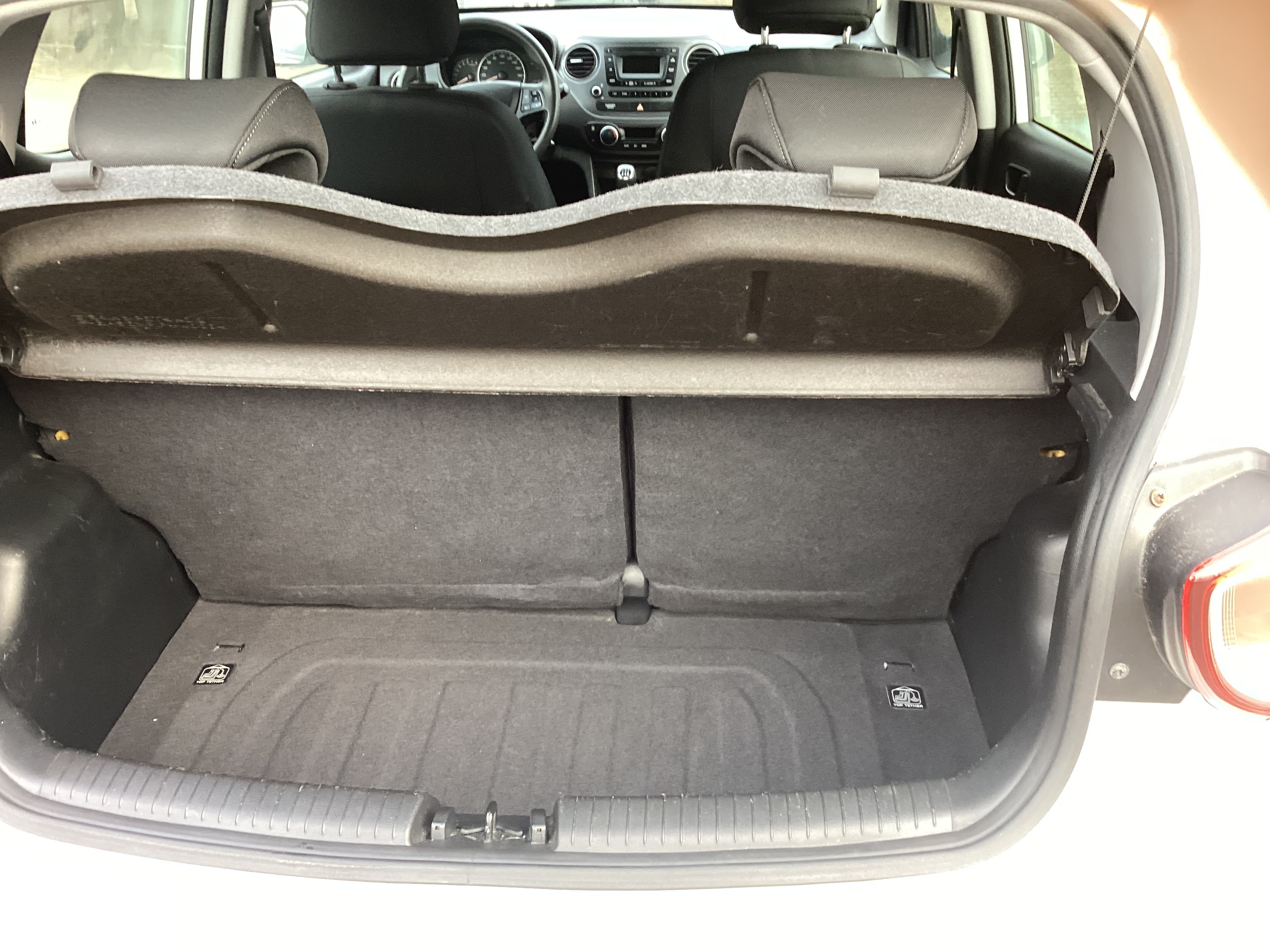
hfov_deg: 58.4
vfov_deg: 45.4
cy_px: 476
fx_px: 1137
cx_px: 635
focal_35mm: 31
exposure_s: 1/50
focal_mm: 3.3
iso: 125
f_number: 2.4
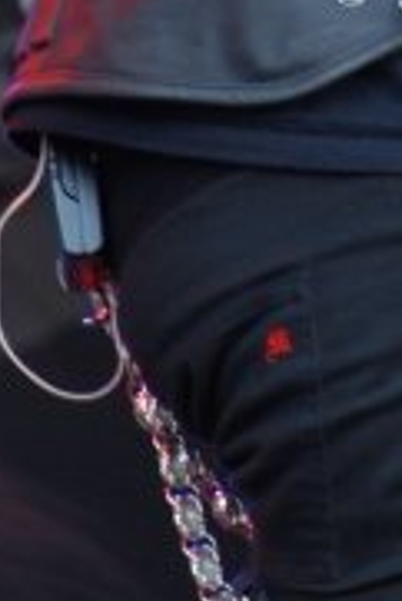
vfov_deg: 2.4
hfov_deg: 1.6
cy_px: -289
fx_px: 14446
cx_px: 731
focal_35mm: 864
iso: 400
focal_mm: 135
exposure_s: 1/50
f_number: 5.6
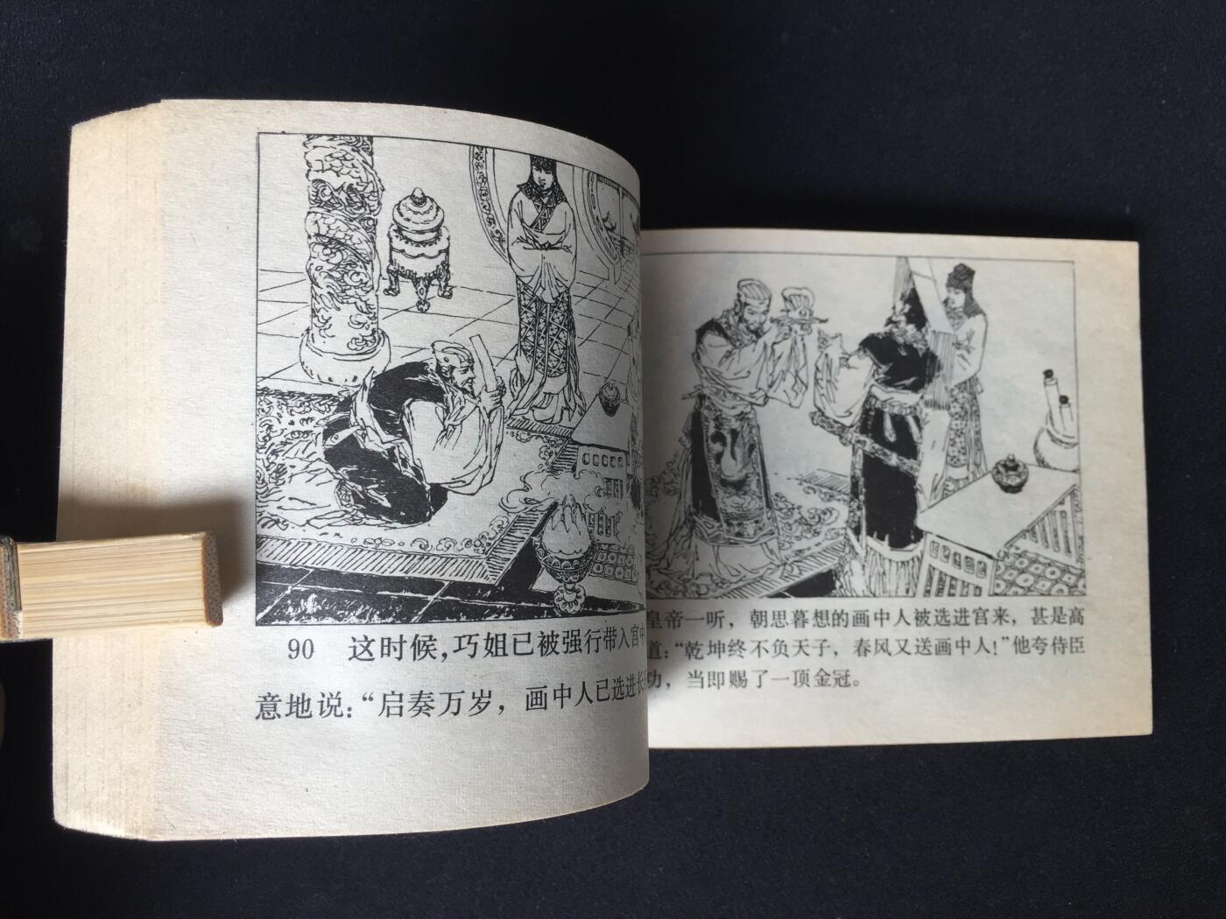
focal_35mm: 29
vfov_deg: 48.2
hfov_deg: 61.7
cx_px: 613
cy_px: 460
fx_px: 1027
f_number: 2.2
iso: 50
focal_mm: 4.15
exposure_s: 1/100
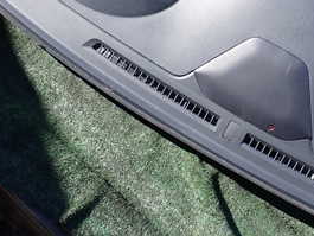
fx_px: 617
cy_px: 49
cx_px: 289
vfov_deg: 21.4
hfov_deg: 27.4
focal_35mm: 68
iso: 100
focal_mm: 5.4
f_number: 3.2
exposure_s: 1/320
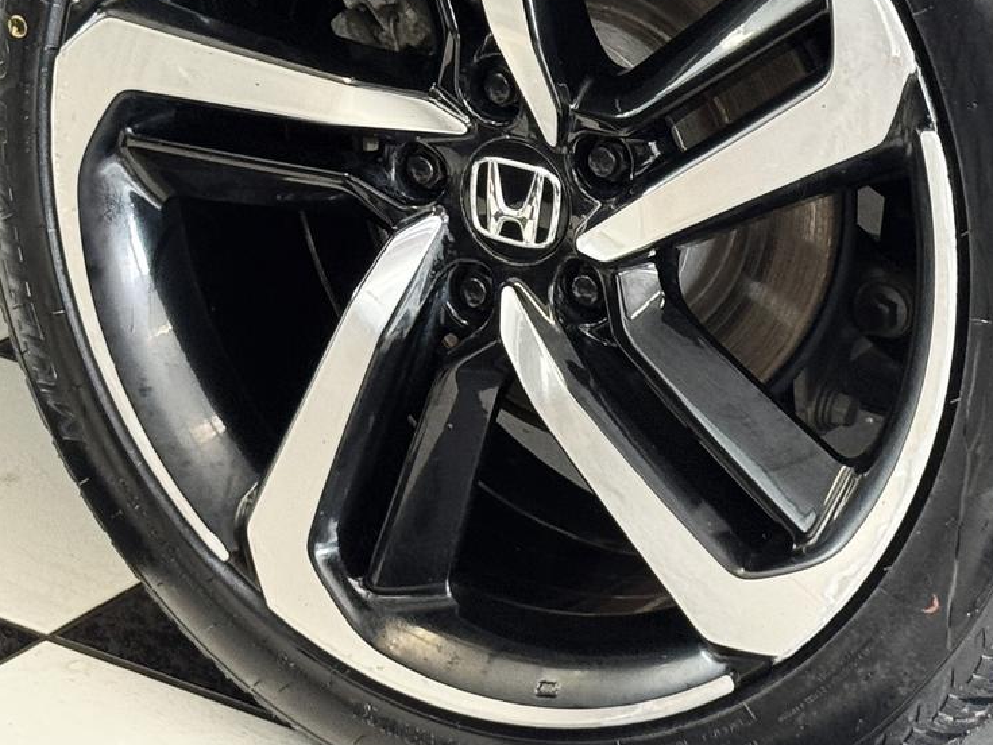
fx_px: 3844
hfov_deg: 14.7
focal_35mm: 134
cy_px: 217
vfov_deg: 11.0
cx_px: 557
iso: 200
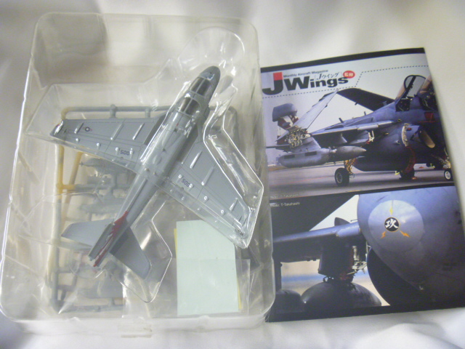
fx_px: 470
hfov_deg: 52.6
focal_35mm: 35
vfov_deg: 40.7
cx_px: 232
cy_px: 174
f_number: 3.5
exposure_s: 1/25
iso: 400
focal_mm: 6.3
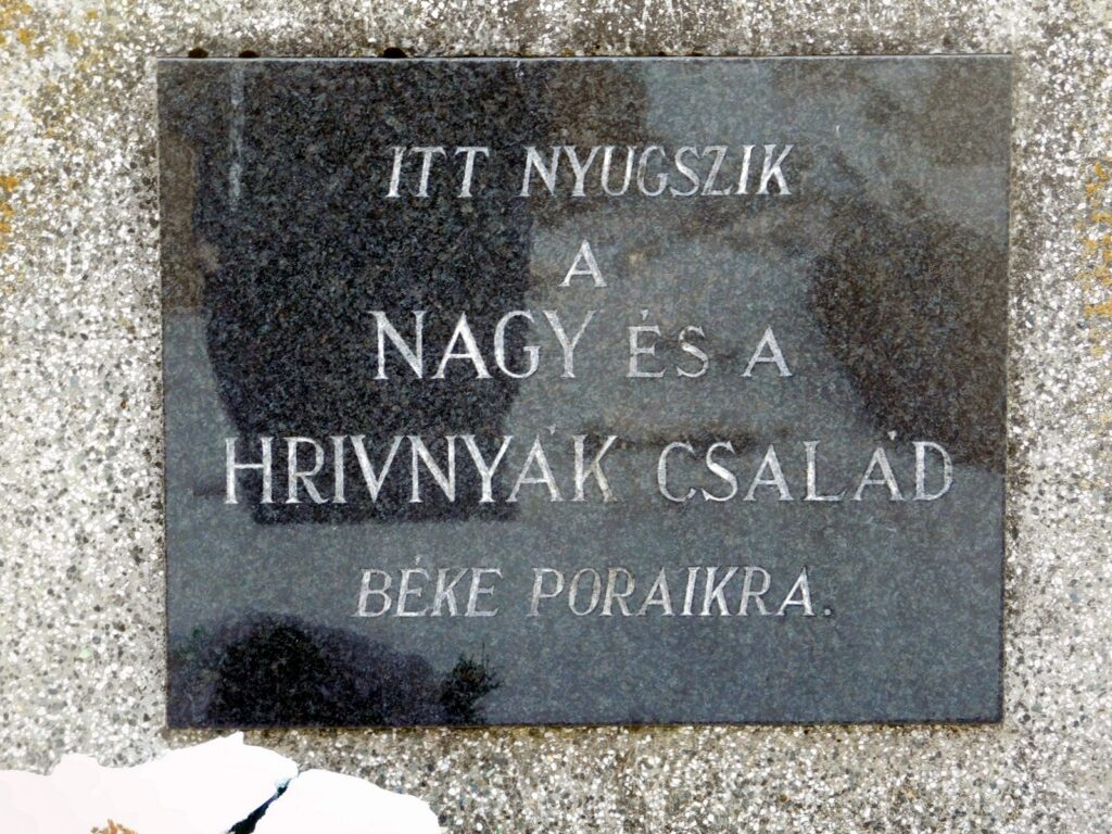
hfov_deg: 14.7
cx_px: 556
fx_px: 4305
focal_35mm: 134
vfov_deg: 11.1
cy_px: 417
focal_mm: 23.7
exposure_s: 1/30
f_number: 5
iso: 220
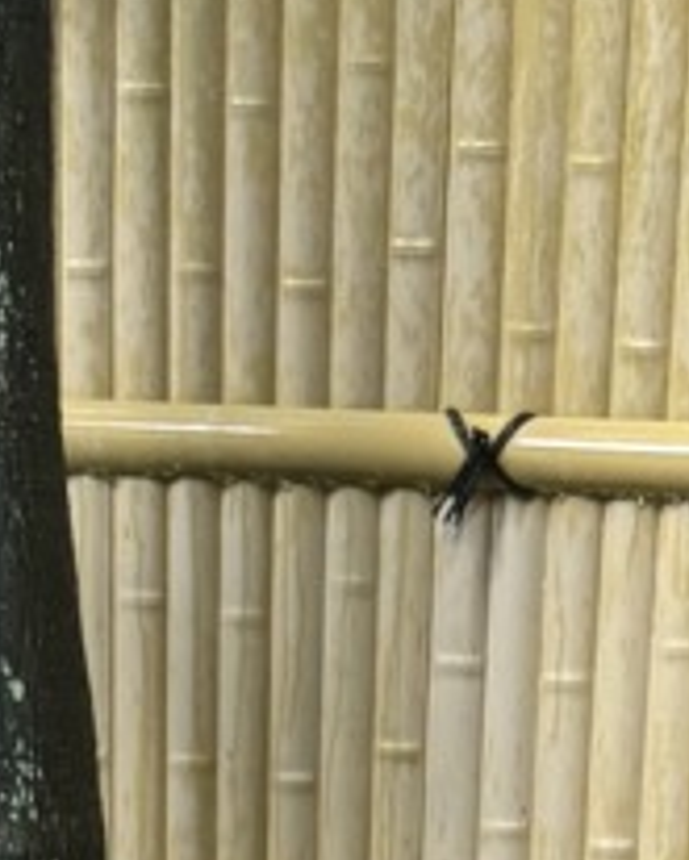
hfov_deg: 10.0
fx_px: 3948
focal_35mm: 155
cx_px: 246
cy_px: 2820
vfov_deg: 9.1
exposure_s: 1/79
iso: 200
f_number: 1.78
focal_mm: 6.76
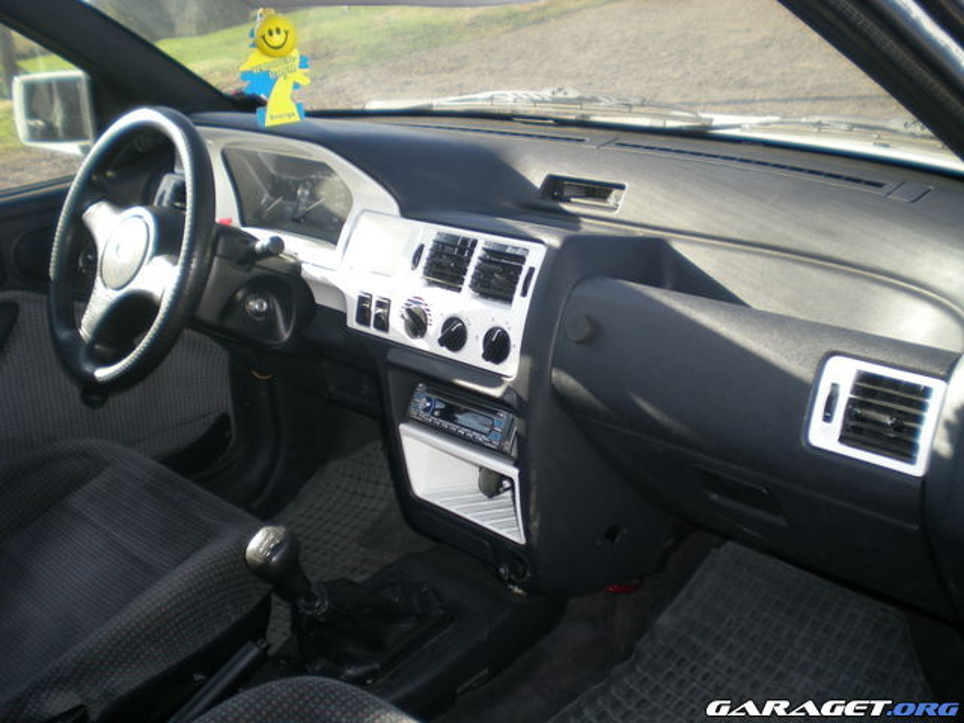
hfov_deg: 49.0
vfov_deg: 37.7
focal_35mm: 38
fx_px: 1058
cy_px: 362
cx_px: 482
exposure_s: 1/150
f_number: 3.1
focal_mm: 6.3
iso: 50
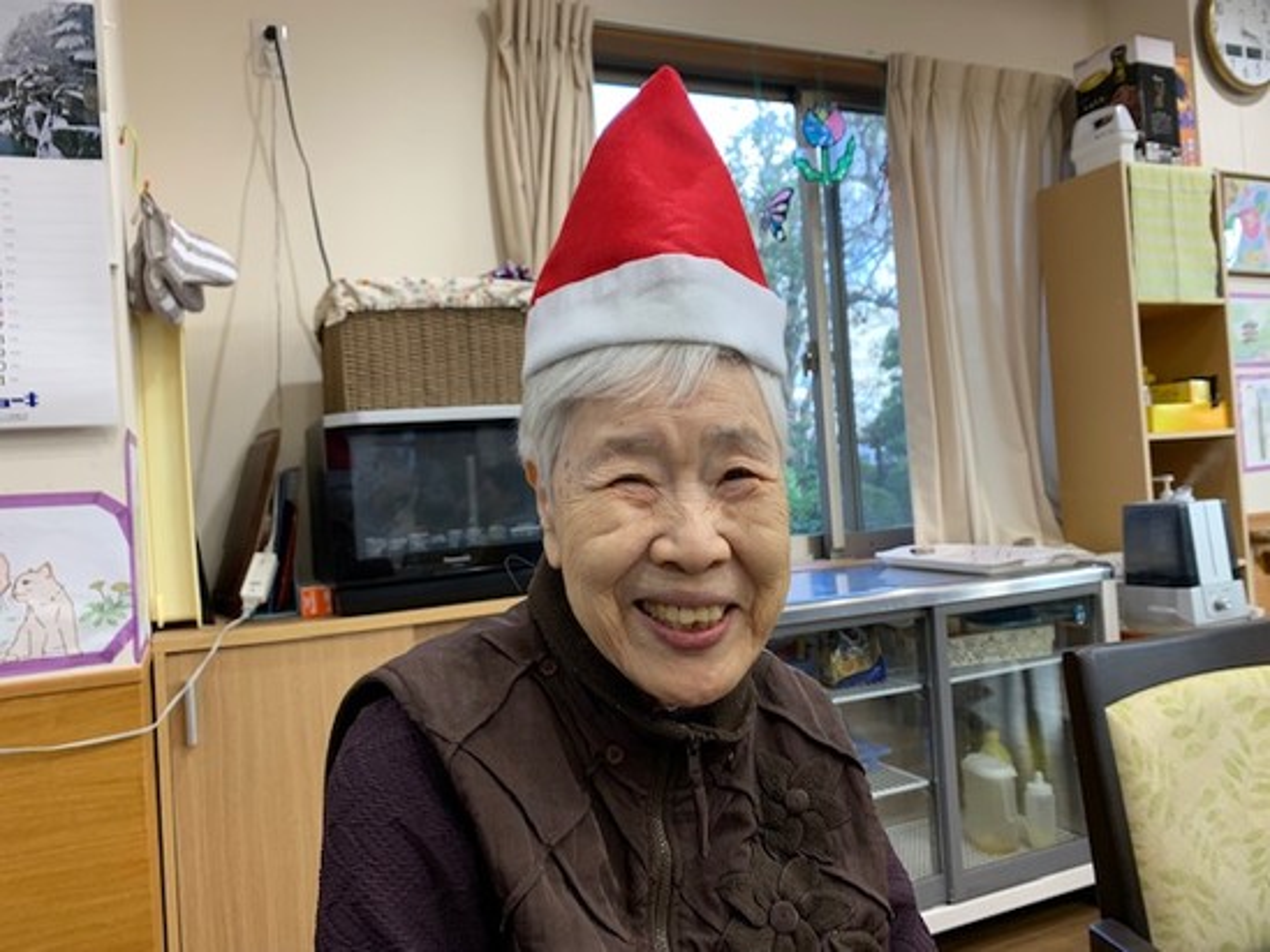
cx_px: 635
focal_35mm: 26
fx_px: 954
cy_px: 476
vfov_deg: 53.1
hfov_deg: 67.3
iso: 64
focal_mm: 4.25
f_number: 1.8
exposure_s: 1/60
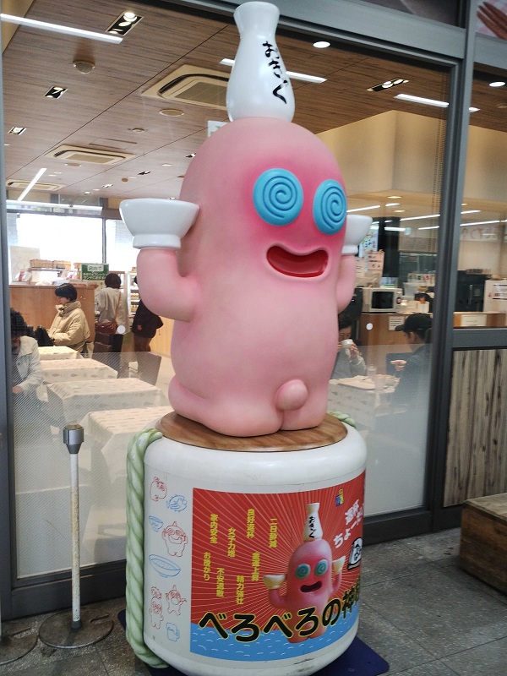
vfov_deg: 63.4
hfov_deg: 49.7
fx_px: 547
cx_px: 254
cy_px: 338
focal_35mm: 28
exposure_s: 1/50
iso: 638
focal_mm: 4.27
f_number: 1.8
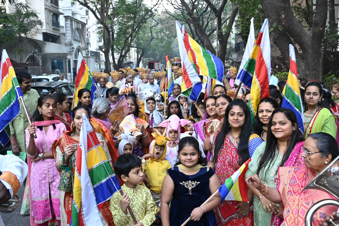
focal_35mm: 36
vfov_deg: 36.9
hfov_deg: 53.1
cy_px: 113
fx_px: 339
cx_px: 170
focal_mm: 24
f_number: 4.5
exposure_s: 1/125
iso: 2500
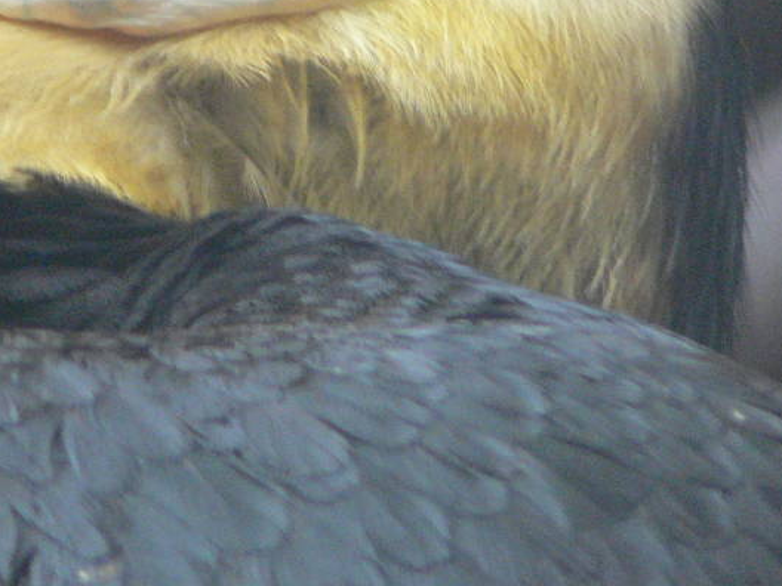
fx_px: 25595
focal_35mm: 1133
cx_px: -1
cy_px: -89
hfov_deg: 1.7
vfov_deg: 1.3
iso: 200
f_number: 3.7
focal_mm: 79.1
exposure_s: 1/13
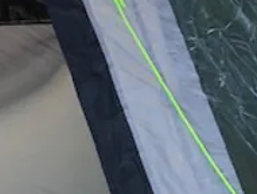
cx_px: -217
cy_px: 216
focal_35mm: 117
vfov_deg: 12.5
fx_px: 870
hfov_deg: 14.6
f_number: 1.8
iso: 20
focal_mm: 3.99
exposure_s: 1/286
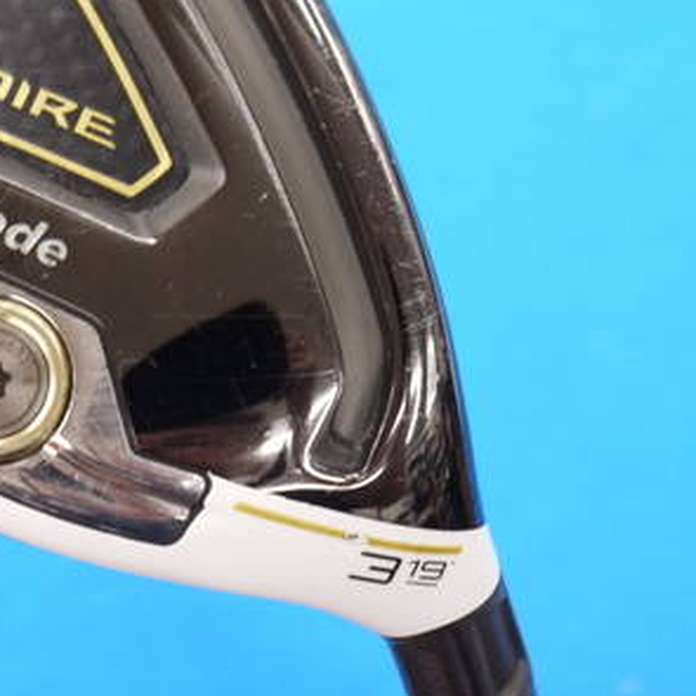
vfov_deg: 10.8
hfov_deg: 10.8
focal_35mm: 161
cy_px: 179
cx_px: 116
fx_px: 3662
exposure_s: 1/80
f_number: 5.6
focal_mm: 42
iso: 800
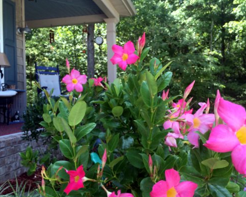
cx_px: 132
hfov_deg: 54.1
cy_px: 104
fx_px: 240
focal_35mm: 33
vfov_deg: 44.6
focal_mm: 4.12
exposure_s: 1/406
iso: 32
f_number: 2.2
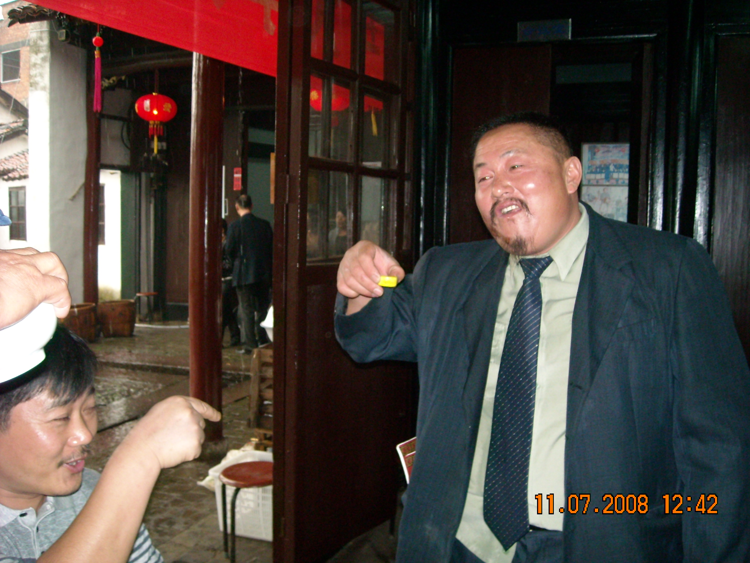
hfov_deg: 52.6
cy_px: 282
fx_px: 758
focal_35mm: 35
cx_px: 375
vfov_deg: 40.7
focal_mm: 5.7
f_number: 2.8
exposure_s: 1/60
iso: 400
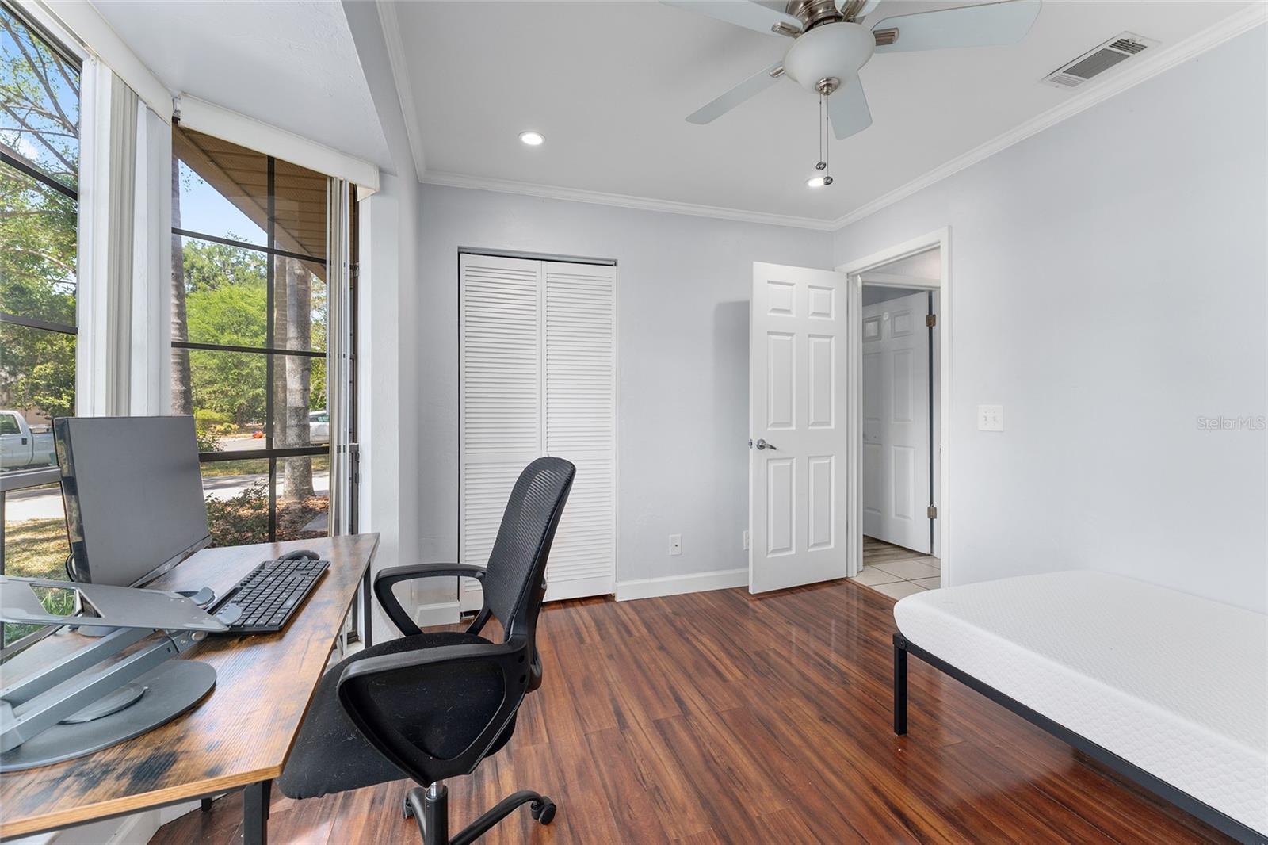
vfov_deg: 81.2
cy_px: 422
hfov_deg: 104.3
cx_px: 634
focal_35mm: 14
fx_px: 493
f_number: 7.1
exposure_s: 1/20
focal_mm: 14
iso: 400
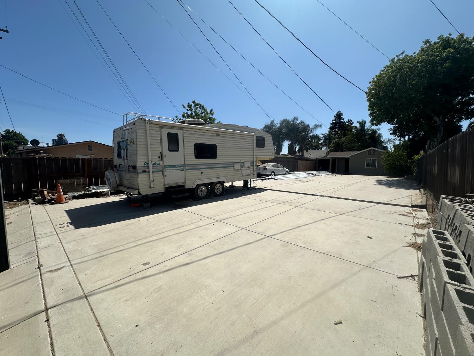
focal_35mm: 14
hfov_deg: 102.1
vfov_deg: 85.7
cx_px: 237
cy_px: 178
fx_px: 192
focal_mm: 2.22
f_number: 2.2
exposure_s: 1/4132
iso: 50
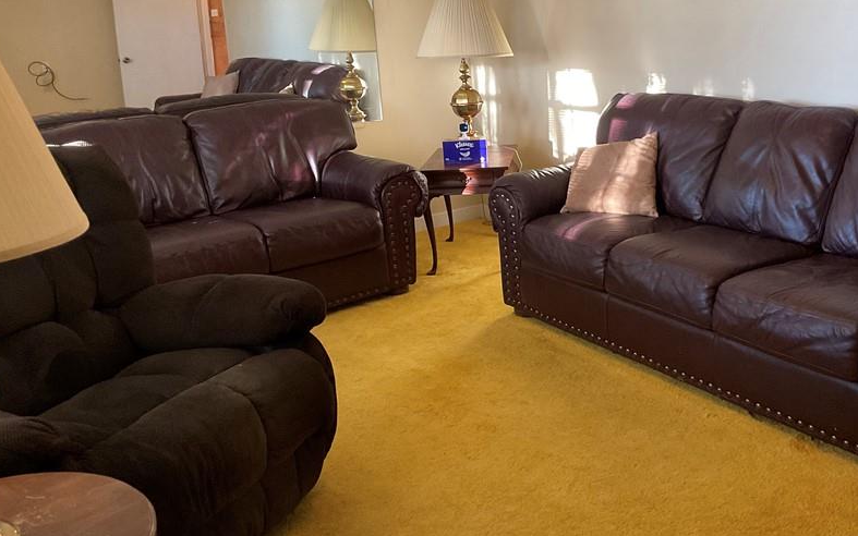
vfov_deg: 31.7
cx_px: 531
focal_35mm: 40
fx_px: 935
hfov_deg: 48.9
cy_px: 172
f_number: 1.8
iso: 250
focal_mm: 3
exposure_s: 1/40
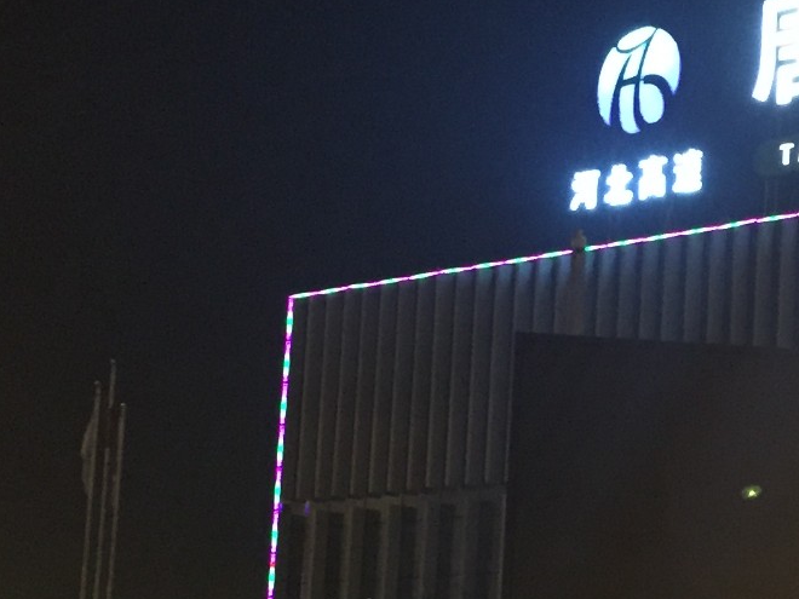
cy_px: 489
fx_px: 2077
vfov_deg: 16.3
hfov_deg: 20.4
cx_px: 944
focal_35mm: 90
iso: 320
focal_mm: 4.15
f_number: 2.2
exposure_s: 1/15
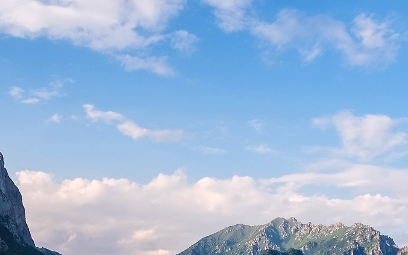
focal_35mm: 65
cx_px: 240
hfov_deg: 31.5
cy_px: 360
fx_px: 723
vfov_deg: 18.2
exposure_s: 1/280
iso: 200
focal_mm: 12
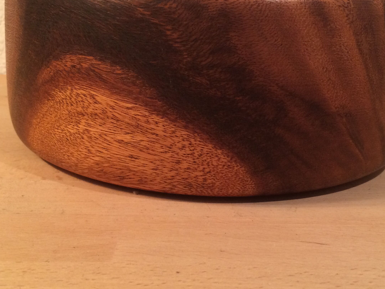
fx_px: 489
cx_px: 211
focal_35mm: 44
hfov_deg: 42.9
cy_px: 107
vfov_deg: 32.7
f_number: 2.2
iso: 80
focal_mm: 4.15
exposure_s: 1/33
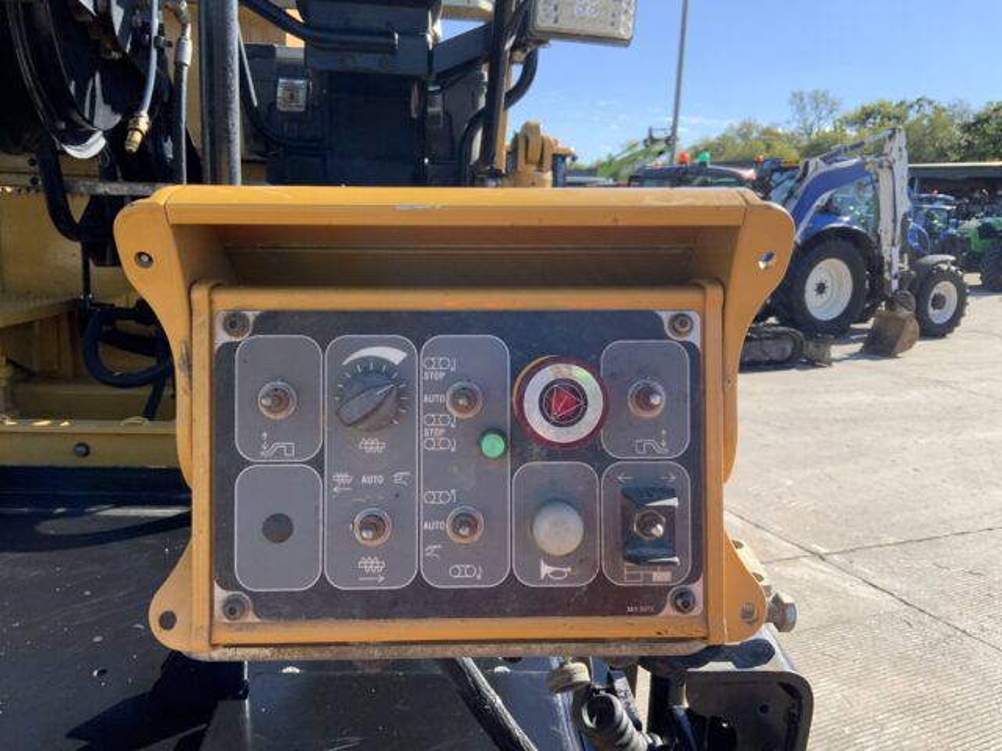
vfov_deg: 48.2
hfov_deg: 61.7
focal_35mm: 29
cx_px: 501
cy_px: 376
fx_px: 839
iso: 16
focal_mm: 3
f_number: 1.8
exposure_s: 1/700
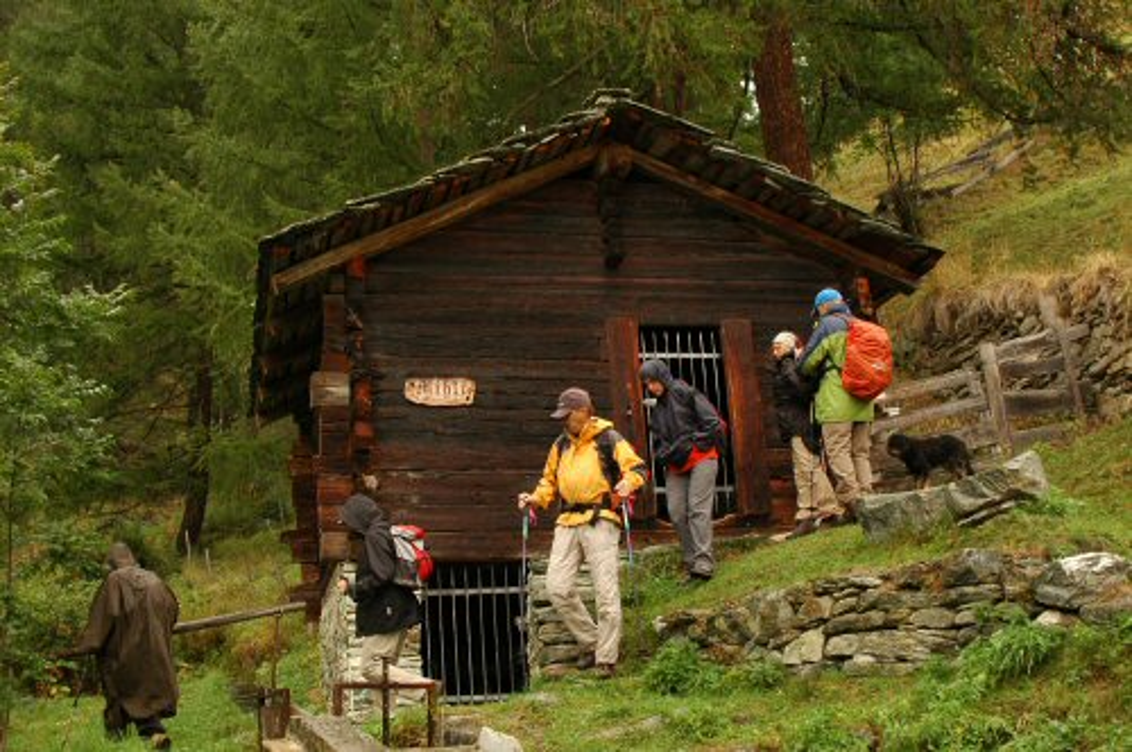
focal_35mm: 42
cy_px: 376
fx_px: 1319
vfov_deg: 31.8
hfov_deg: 46.5
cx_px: 566
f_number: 6.3
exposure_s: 1/100
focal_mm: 28
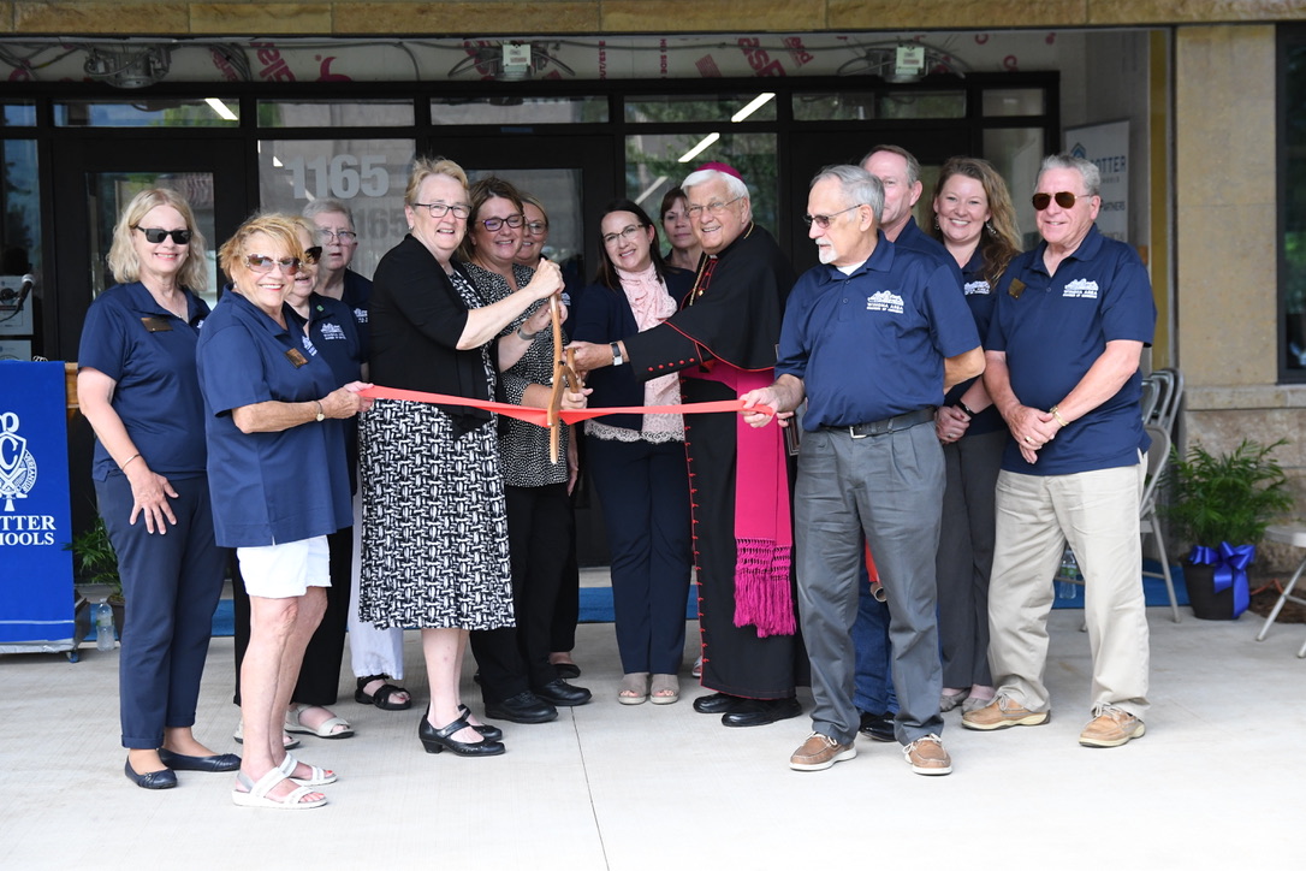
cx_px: 653
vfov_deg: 20.6
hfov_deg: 30.5
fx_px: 2394
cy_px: 436
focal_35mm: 66
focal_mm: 44
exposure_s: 1/1250
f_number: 3.5
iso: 1600
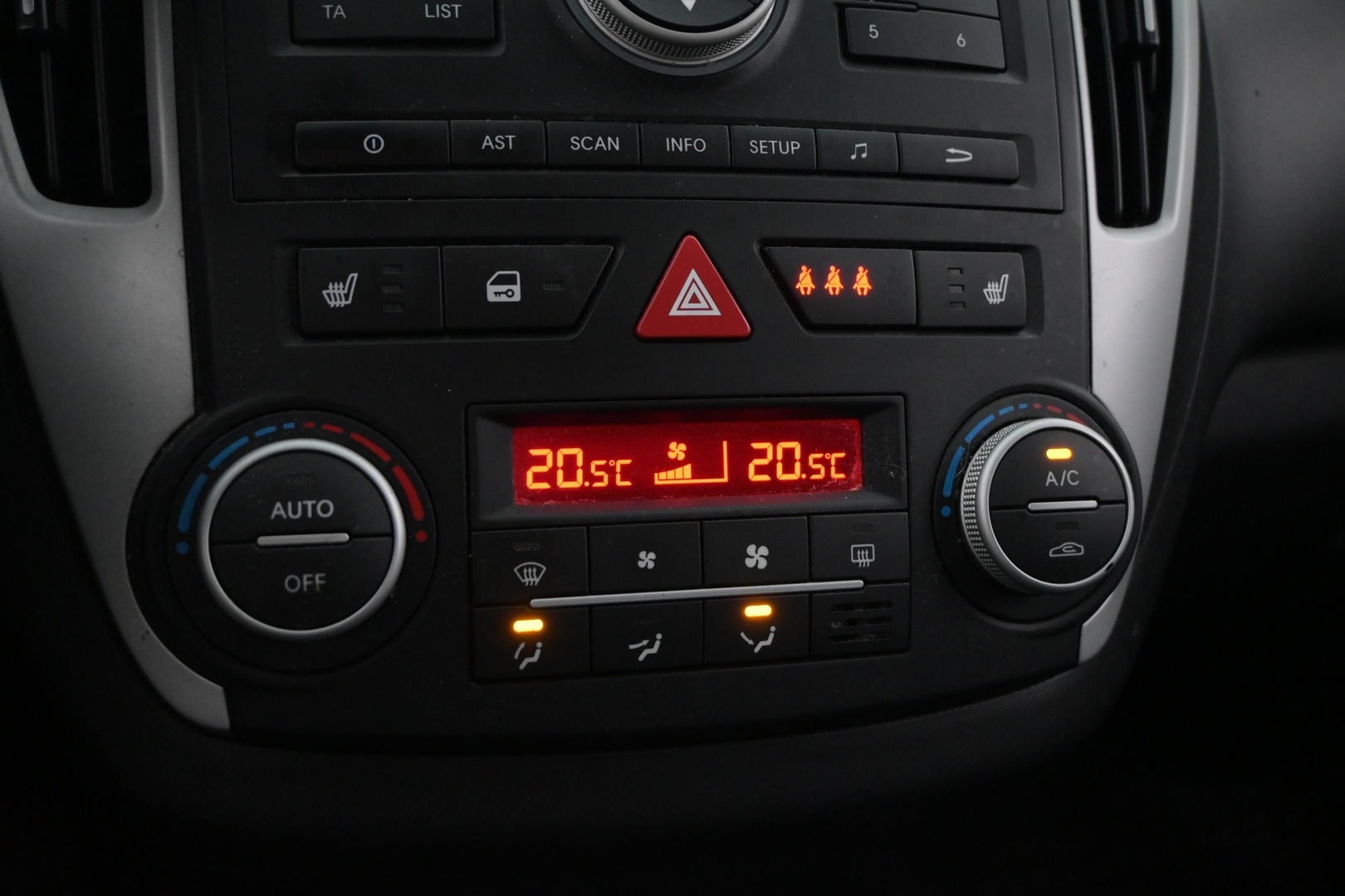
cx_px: 672
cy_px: 448
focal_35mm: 37
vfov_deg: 36.2
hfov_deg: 52.2
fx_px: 1373
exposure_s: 1/50
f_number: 4.2
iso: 2500
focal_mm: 24.5
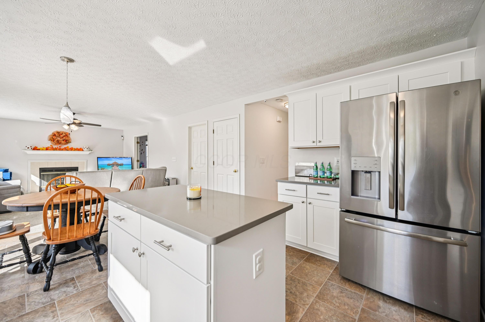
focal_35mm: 14
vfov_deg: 81.1
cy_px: 161
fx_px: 188
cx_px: 242
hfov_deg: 104.3
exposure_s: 1/180
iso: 400
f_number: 4
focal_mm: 14
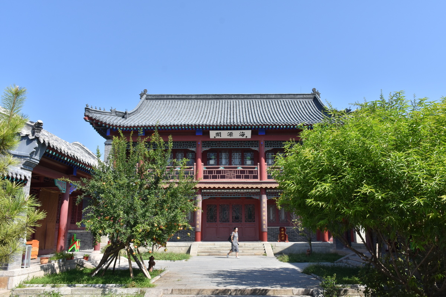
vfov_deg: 47.9
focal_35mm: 27
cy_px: 148
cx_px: 223
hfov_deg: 67.4
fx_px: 334
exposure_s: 1/320
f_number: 8
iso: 100
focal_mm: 18
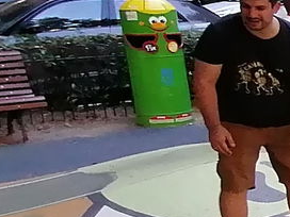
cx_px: 741
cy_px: 187
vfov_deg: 14.7
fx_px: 838
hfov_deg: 13.2
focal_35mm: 100
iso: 125
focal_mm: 2.7
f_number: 2.4
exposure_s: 1/100
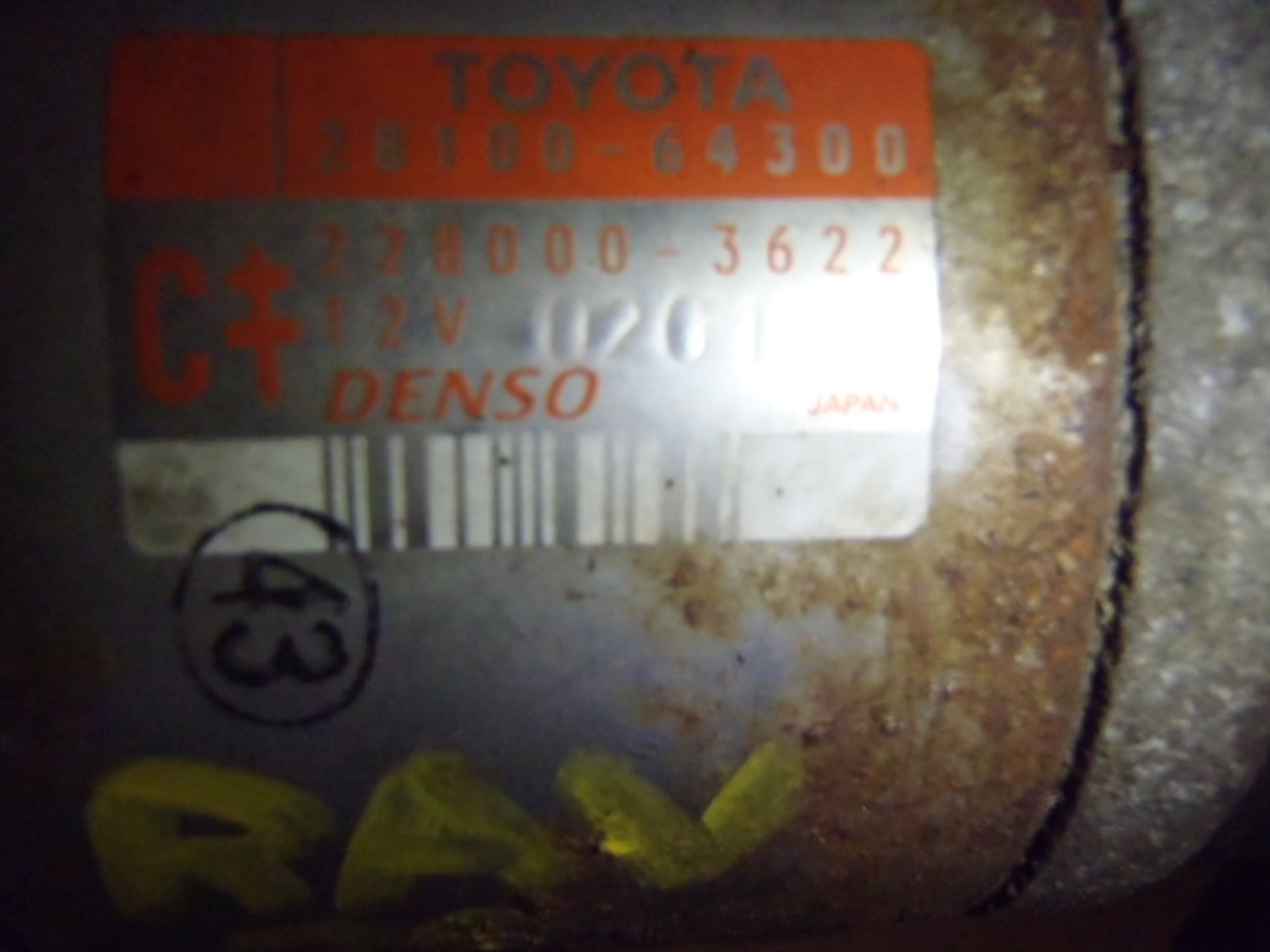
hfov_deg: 50.1
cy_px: 476
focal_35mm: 37
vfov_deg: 38.7
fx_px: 1357
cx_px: 635
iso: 800
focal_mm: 6.64
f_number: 4.7
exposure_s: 1/100
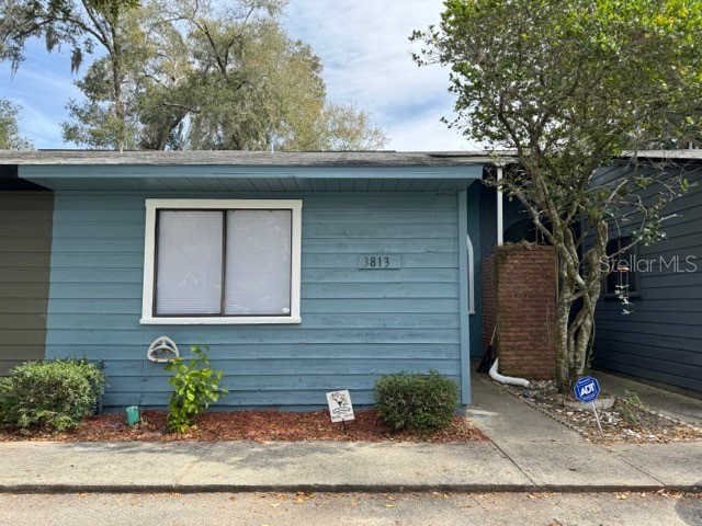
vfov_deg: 56.8
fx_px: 487
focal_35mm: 24
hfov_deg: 71.6
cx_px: 351
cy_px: 263
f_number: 1.78
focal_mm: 6.86
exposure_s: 1/1339
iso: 80
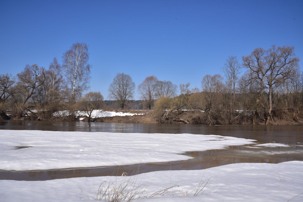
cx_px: 152
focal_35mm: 50
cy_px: 101
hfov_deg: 39.6
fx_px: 421
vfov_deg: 27.0
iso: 125
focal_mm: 50
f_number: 14
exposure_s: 1/125
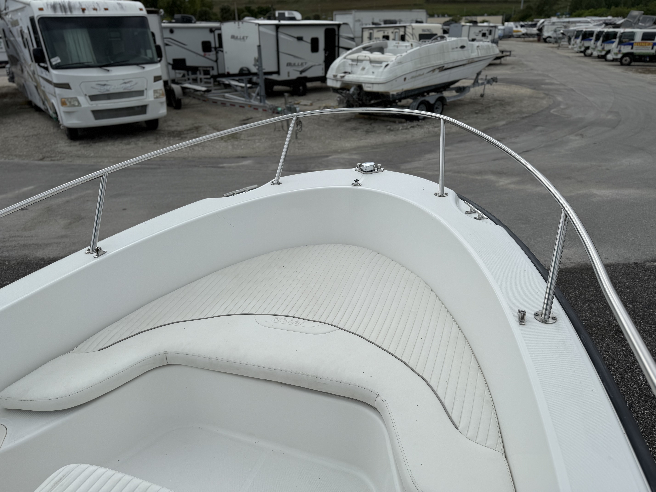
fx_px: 455
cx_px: 328
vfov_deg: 56.8
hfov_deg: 71.6
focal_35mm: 24
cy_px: 246
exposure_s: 1/7353
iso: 80
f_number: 1.78
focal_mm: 6.76
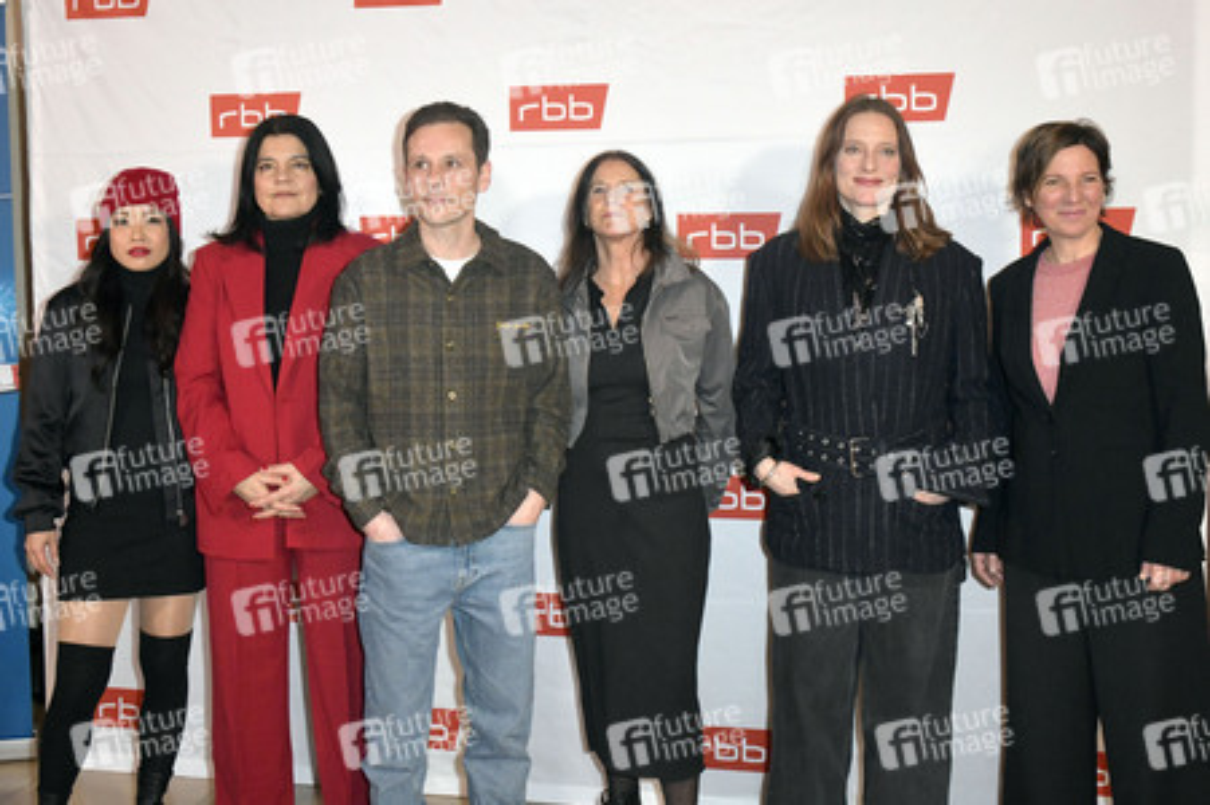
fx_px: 1075
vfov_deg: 41.1
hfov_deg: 58.8
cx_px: 605
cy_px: 402
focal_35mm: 32
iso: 2500
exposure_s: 1/200
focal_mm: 32
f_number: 8
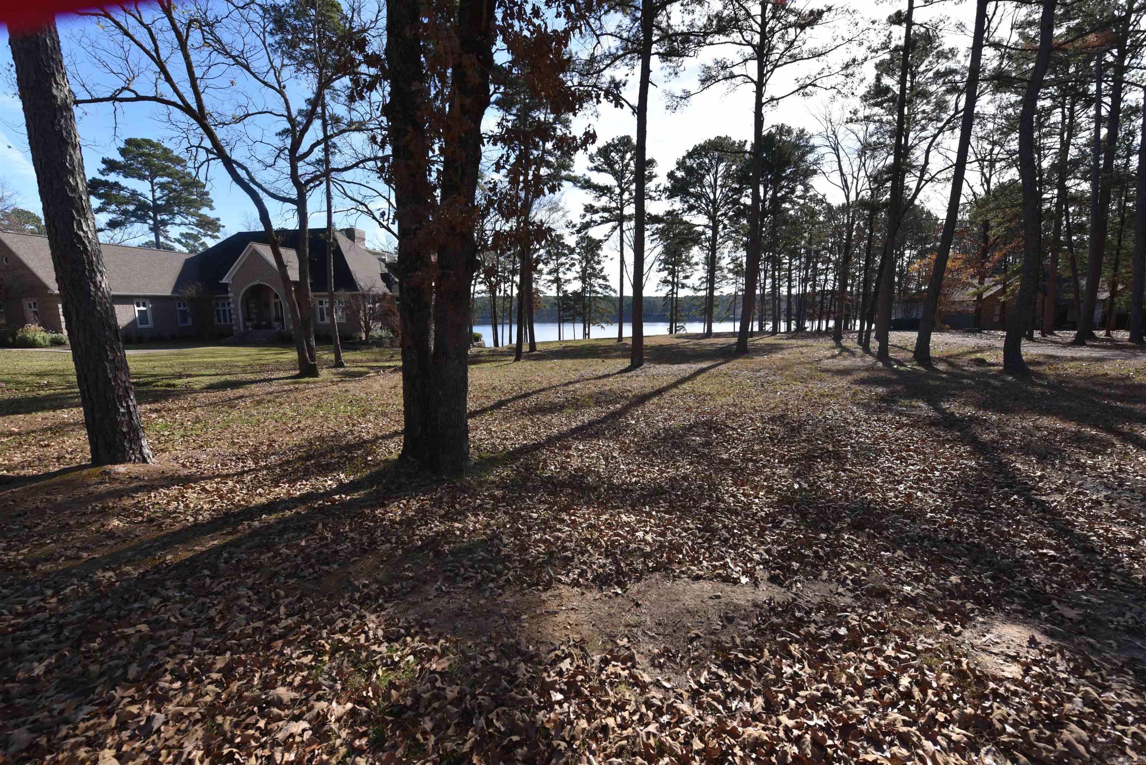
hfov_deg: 104.2
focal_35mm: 14
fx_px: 446
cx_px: 573
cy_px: 382
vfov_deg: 81.2
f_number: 9
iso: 200
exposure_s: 1/320
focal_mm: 14
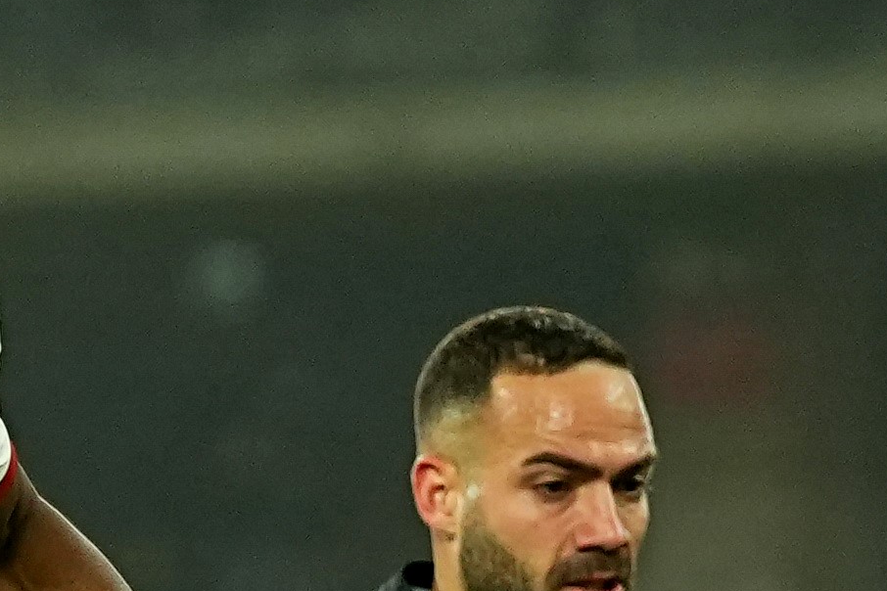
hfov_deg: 1.7
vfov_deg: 1.1
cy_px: 1191
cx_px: -916
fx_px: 29811
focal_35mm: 1210
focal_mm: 159
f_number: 3.2
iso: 2000
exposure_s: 1/1600
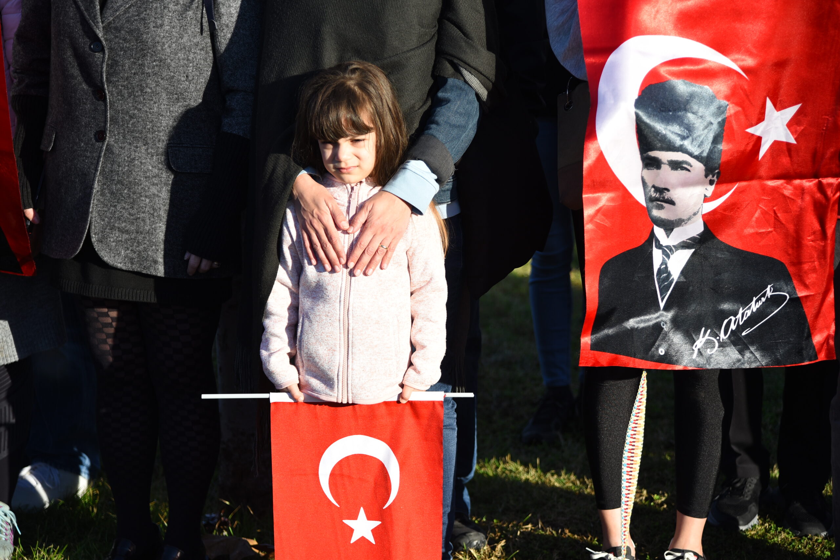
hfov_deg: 19.5
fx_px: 2450
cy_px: 280
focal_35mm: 105
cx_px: 420
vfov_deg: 13.0
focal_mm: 105
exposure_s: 1/1000
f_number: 4
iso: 200
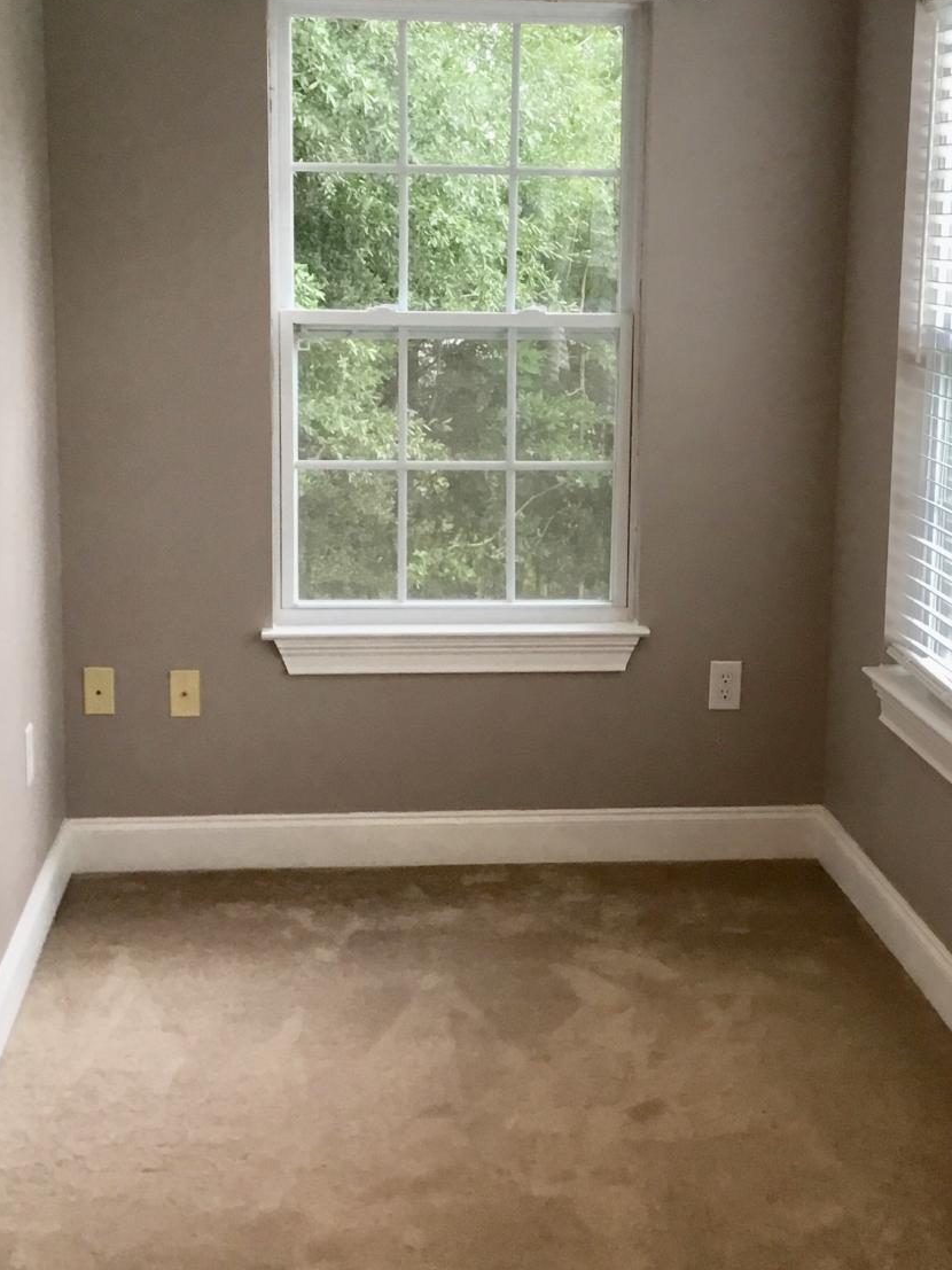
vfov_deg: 34.3
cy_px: 563
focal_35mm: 56
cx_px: 546
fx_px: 2054
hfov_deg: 26.1
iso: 25
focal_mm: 3.3
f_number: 2.4
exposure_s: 1/30
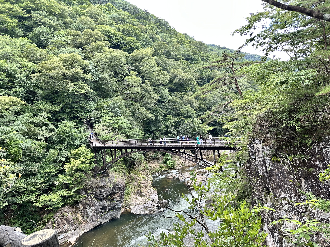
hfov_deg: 71.6
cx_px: 165
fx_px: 229
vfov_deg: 56.8
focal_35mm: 24
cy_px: 124
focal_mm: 6.86
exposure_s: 1/220
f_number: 1.78
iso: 64
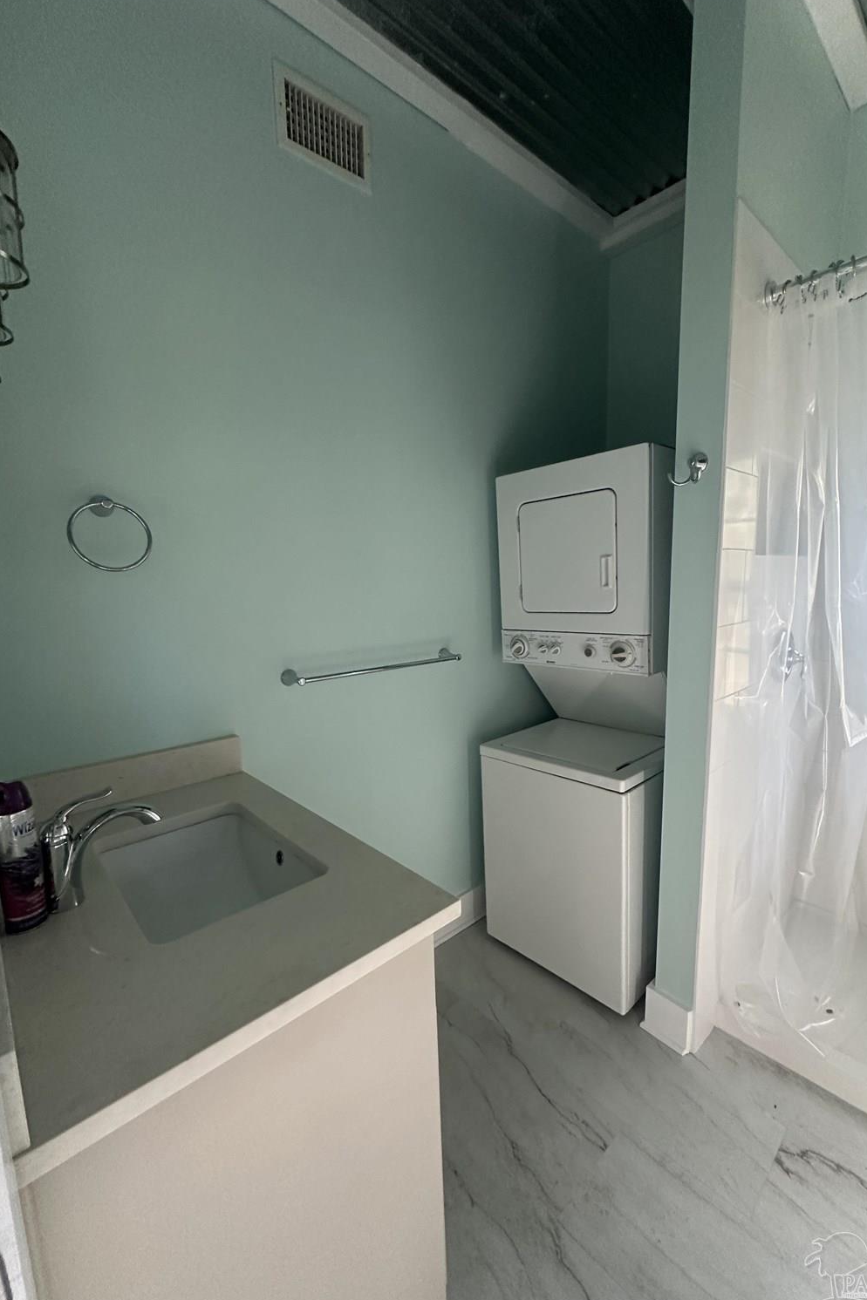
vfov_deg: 100.4
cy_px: 657
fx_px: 542
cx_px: 459
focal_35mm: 15
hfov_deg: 77.2
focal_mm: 2.22
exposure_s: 1/87
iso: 320
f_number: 2.2
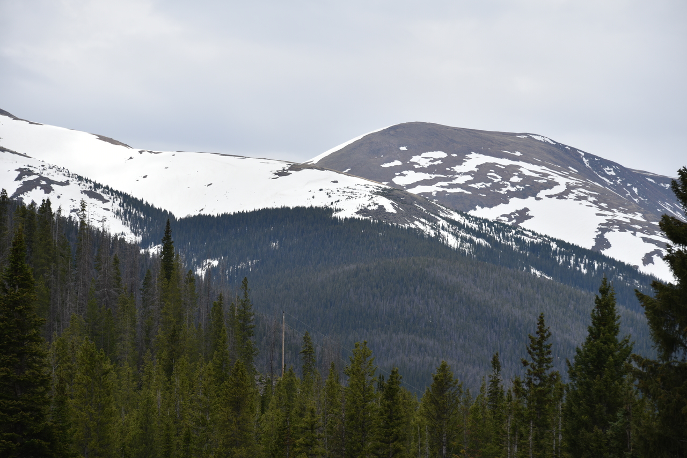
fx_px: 3626
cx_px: 344
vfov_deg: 7.2
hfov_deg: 10.8
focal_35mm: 190
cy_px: 229
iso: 100
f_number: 8
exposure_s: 1/400
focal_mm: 190
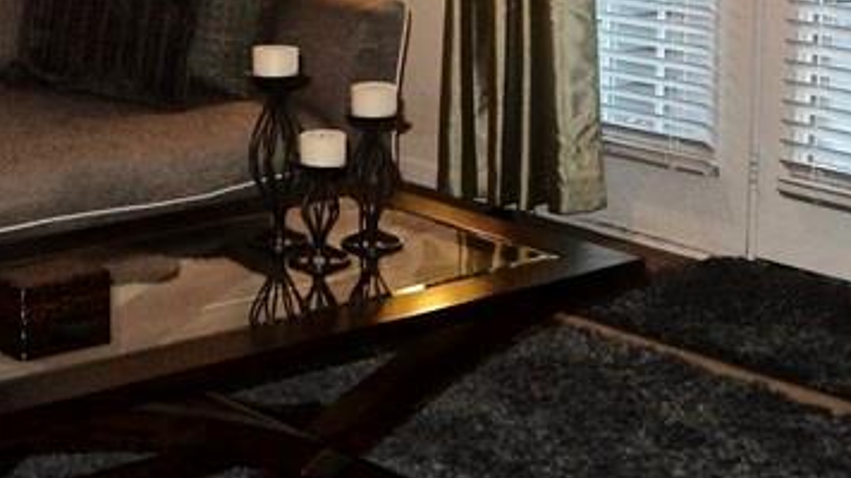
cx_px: 301
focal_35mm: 94
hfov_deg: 22.6
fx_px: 2120
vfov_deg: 12.7
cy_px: 19
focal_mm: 5.4
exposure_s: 1/60
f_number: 4
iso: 125
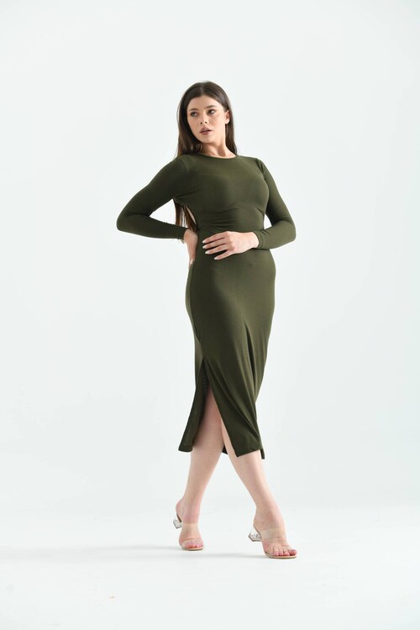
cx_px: 210
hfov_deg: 19.5
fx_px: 1225
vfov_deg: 28.8
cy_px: 315
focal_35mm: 70
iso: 100
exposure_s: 1/125
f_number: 5.6
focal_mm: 70
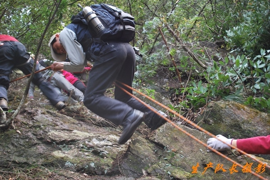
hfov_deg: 41.1
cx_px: 135
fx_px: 360
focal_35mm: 48
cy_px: 90
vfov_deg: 28.1
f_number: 4.8
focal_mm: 32
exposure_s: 1/40
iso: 200
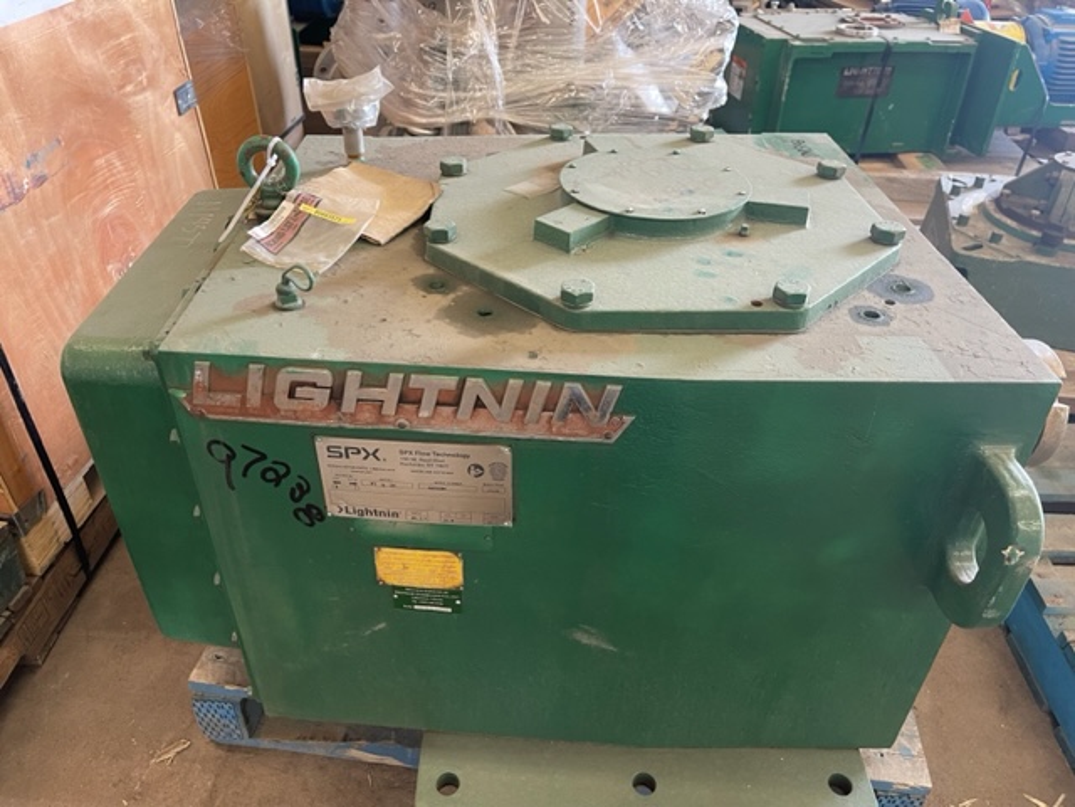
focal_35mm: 26
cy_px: 404
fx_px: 807
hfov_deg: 67.3
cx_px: 538
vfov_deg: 53.1
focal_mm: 5.1
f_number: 1.6
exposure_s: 1/60
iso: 200
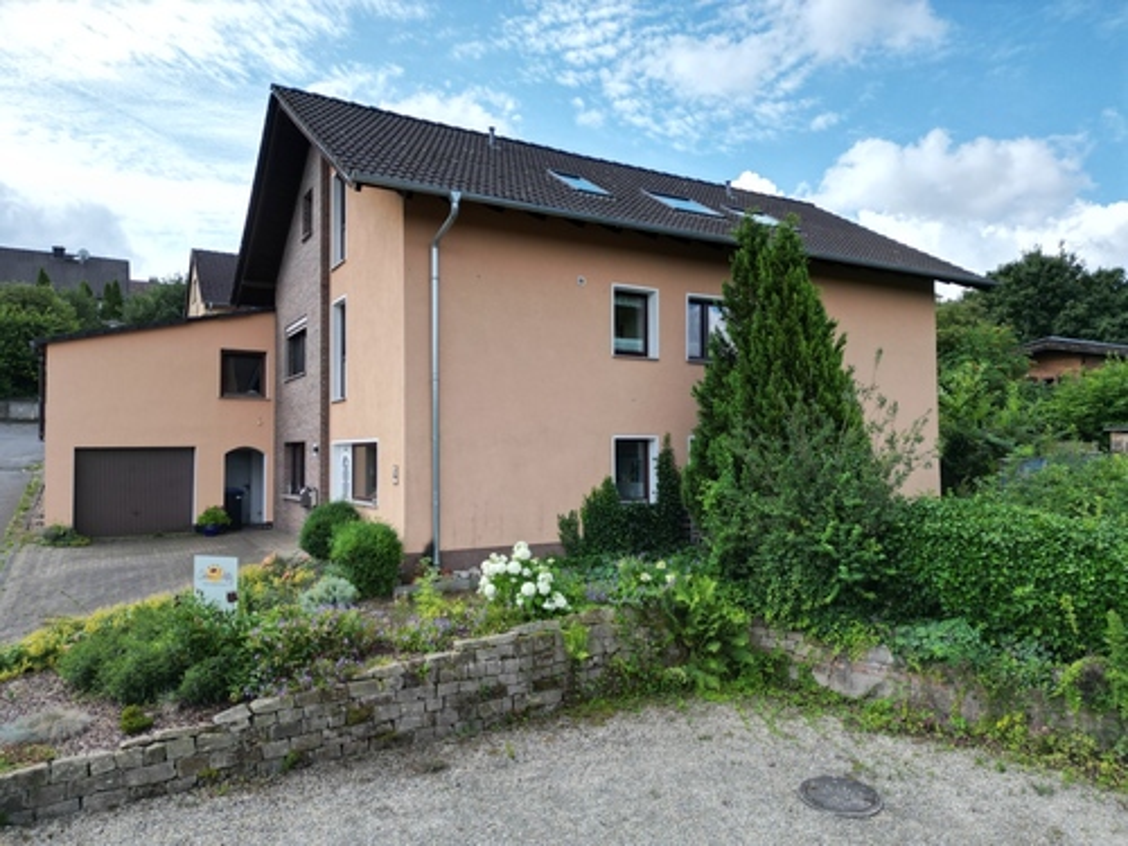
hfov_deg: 71.6
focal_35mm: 24
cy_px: 423
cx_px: 564
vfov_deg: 56.8
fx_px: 782
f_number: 1.7
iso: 100
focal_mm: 6.72
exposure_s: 1/2000
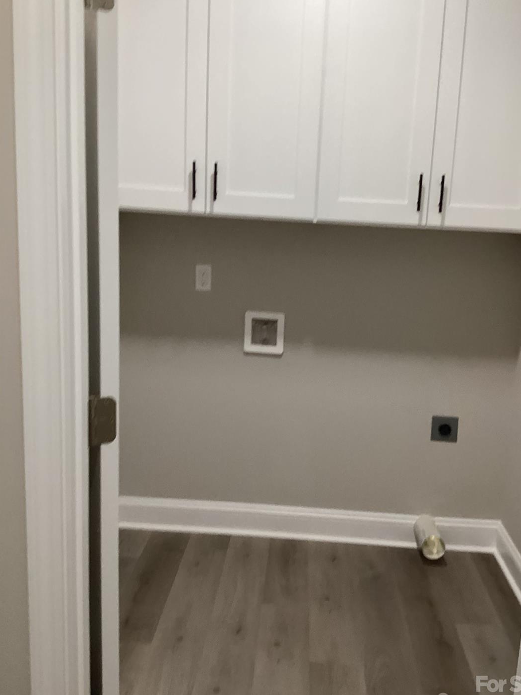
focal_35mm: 34
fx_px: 682
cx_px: 282
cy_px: 347
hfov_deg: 41.8
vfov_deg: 54.0
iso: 160
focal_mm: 3.3
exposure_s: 1/60
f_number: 2.4
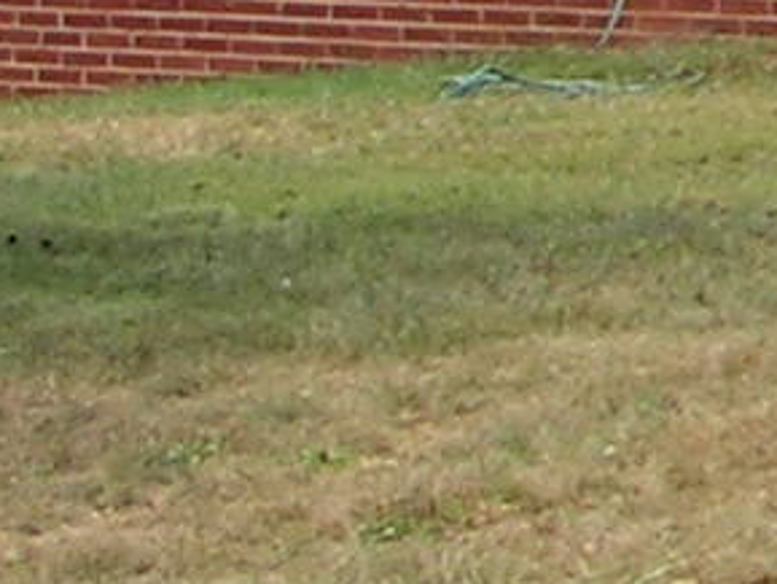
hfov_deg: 6.5
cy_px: -592
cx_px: 2527
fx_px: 6041
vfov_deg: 5.4
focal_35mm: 269
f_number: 2.8
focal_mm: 5.8
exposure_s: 1/344
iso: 50
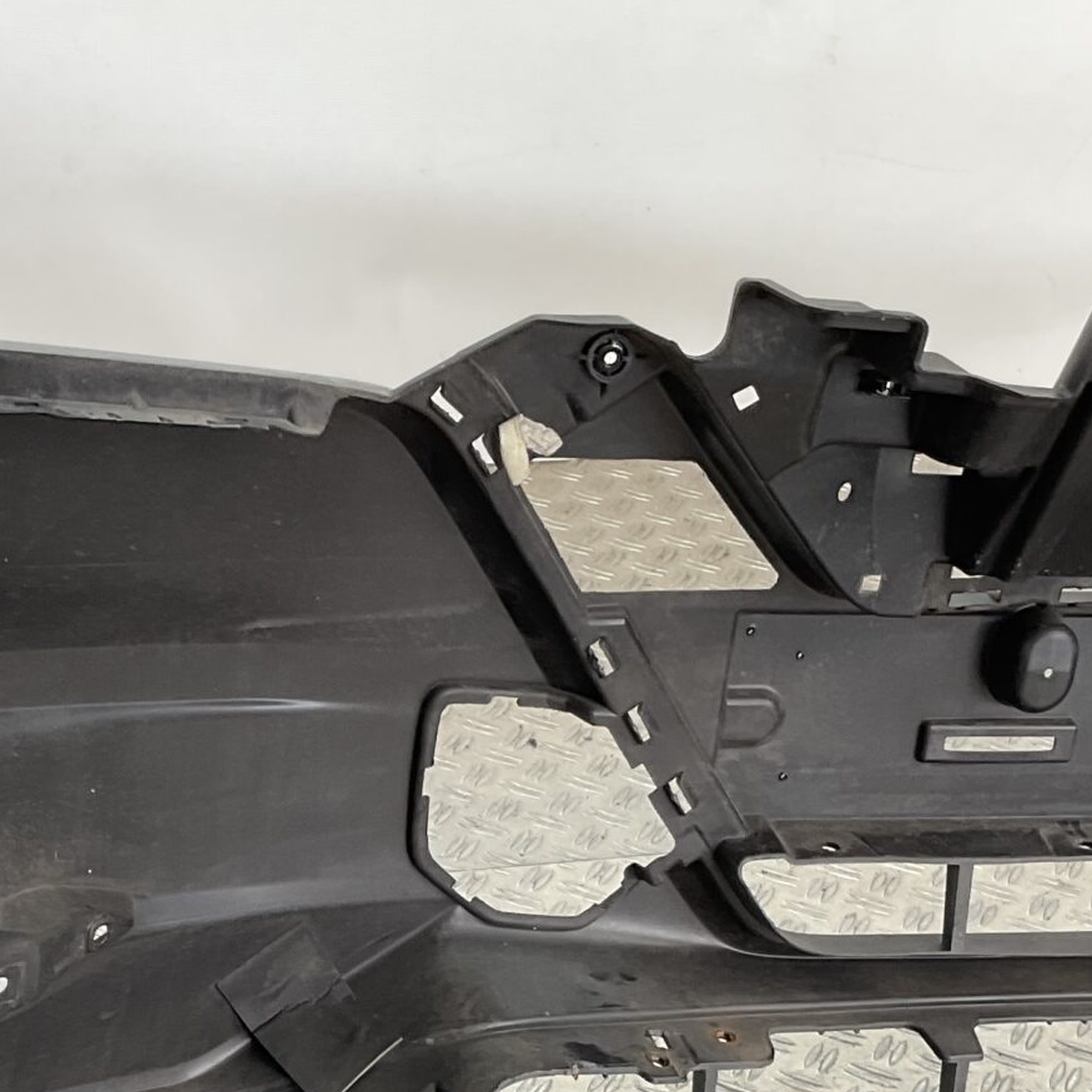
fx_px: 2677
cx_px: 312
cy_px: 1050
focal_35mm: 75
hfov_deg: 22.9
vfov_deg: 22.3
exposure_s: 1/100
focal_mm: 3
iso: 20
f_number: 1.8
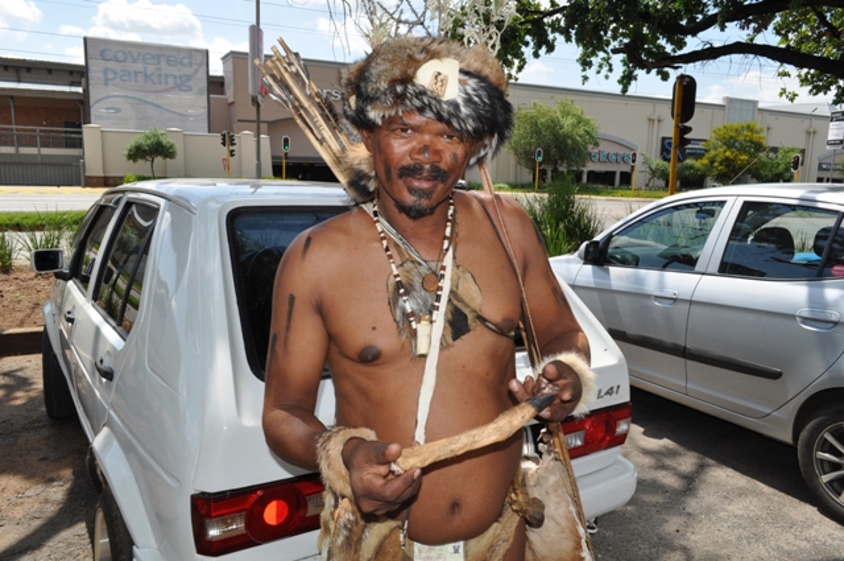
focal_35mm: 27
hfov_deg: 67.4
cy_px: 280
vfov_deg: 47.8
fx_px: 632
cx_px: 422
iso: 200
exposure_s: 1/200
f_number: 10
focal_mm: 18
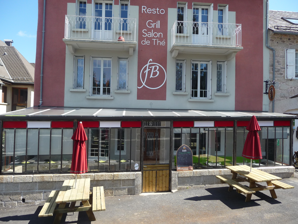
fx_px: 250
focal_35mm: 29
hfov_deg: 61.7
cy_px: 112
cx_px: 149
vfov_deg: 48.2
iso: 100
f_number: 3.3
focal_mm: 4.7
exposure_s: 1/400
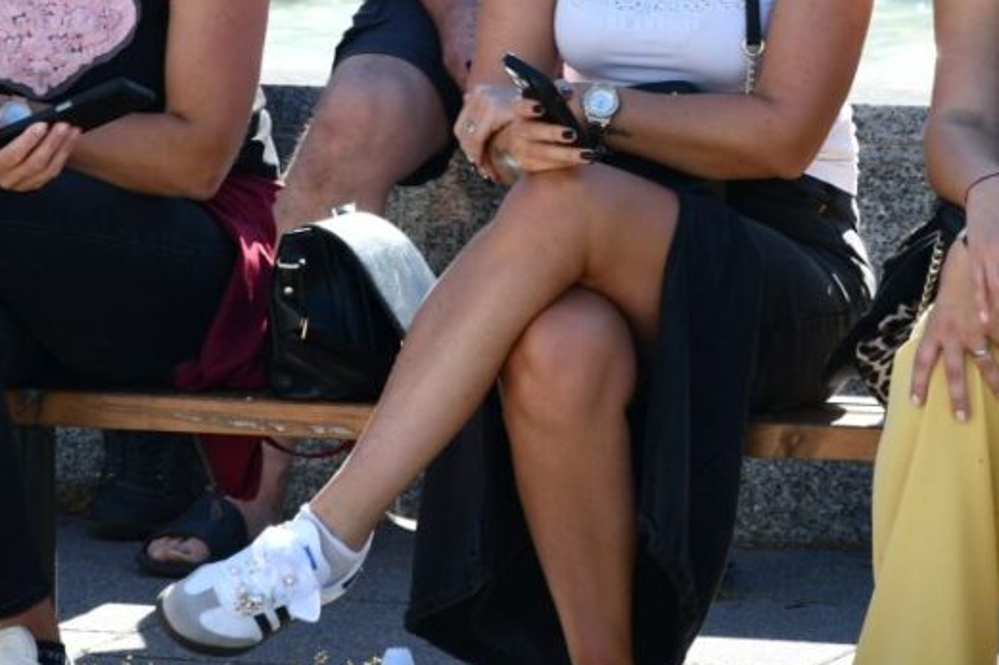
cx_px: 535
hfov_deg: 4.9
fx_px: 11678
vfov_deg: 3.3
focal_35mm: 421
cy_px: 82
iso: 200
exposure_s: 1/250
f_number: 8
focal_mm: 116
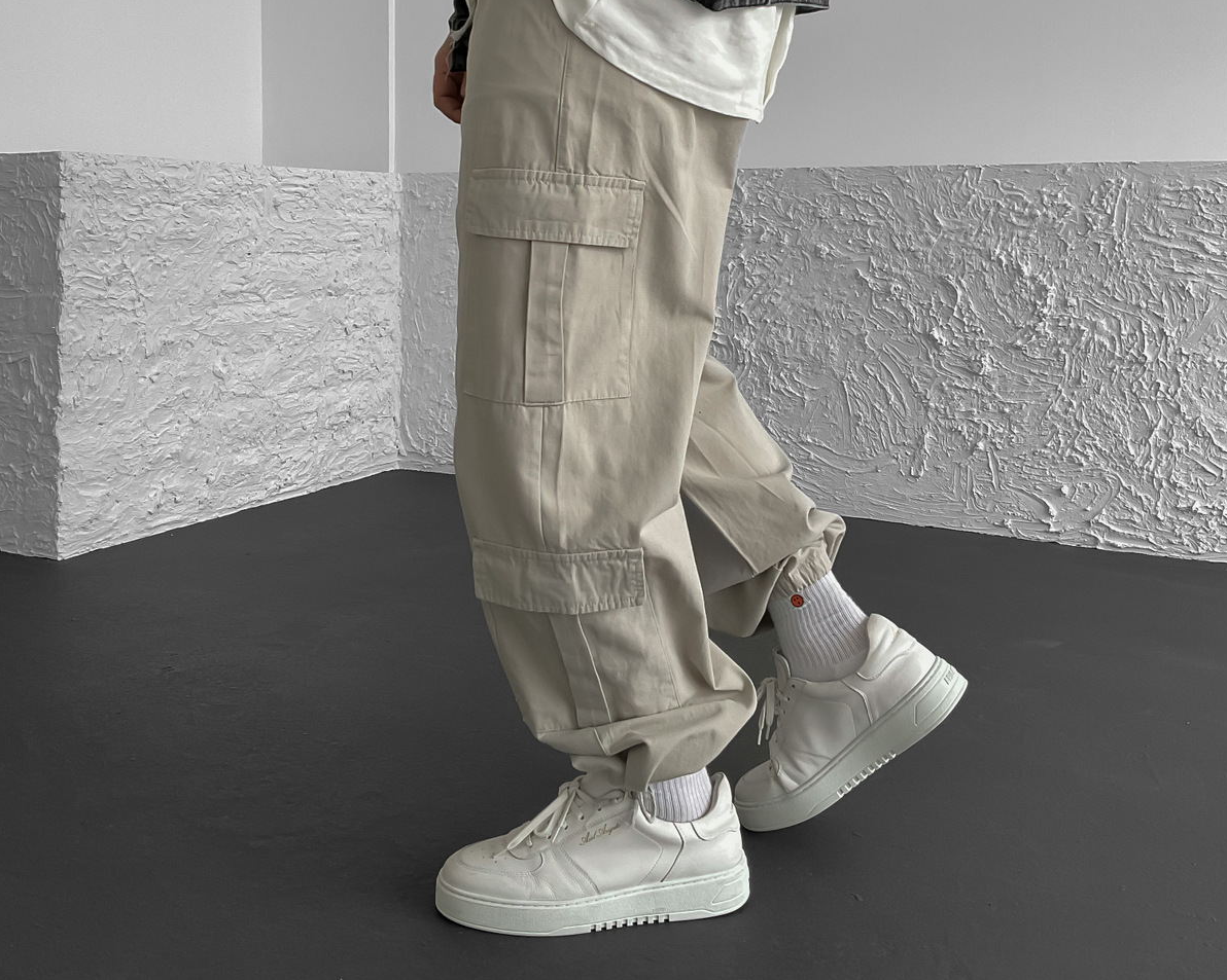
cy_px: 308
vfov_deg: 38.6
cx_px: 615
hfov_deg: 47.9
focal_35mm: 38
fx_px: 1380
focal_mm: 3
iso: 64
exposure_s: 1/120
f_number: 1.8
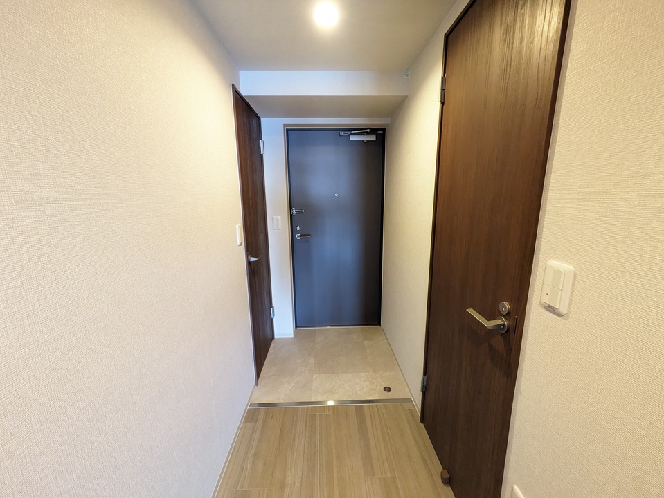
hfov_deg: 102.0
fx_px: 269
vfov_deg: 85.7
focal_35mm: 14
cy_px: 249
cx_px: 332
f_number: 2.2
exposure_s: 1/40
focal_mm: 1.83
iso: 866
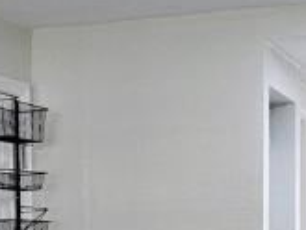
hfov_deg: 13.6
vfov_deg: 10.0
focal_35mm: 143
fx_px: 1265
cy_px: 362
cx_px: 4
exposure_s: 1/60
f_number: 1.8
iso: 80
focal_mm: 5.4
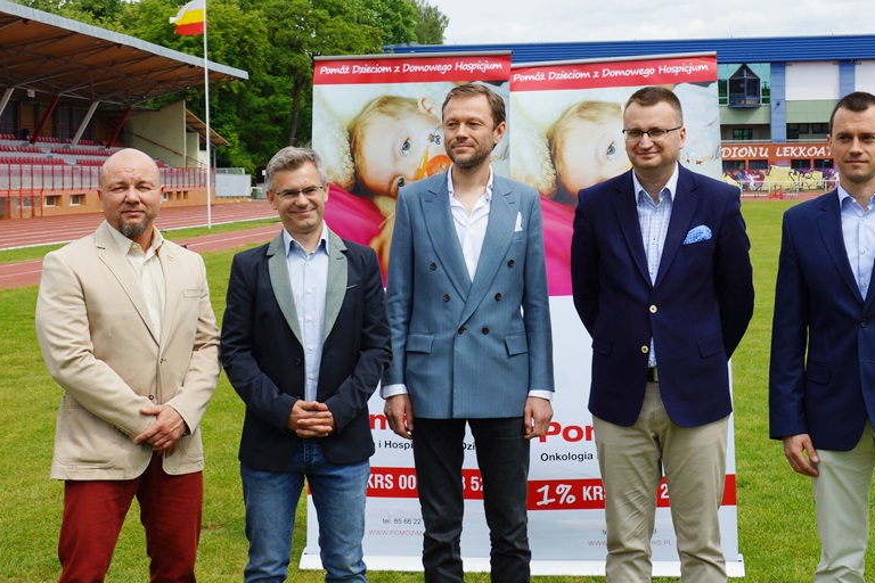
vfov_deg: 24.1
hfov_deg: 35.6
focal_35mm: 56
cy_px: 208
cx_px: 480
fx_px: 1361
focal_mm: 28
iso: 100
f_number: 13
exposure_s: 1/160
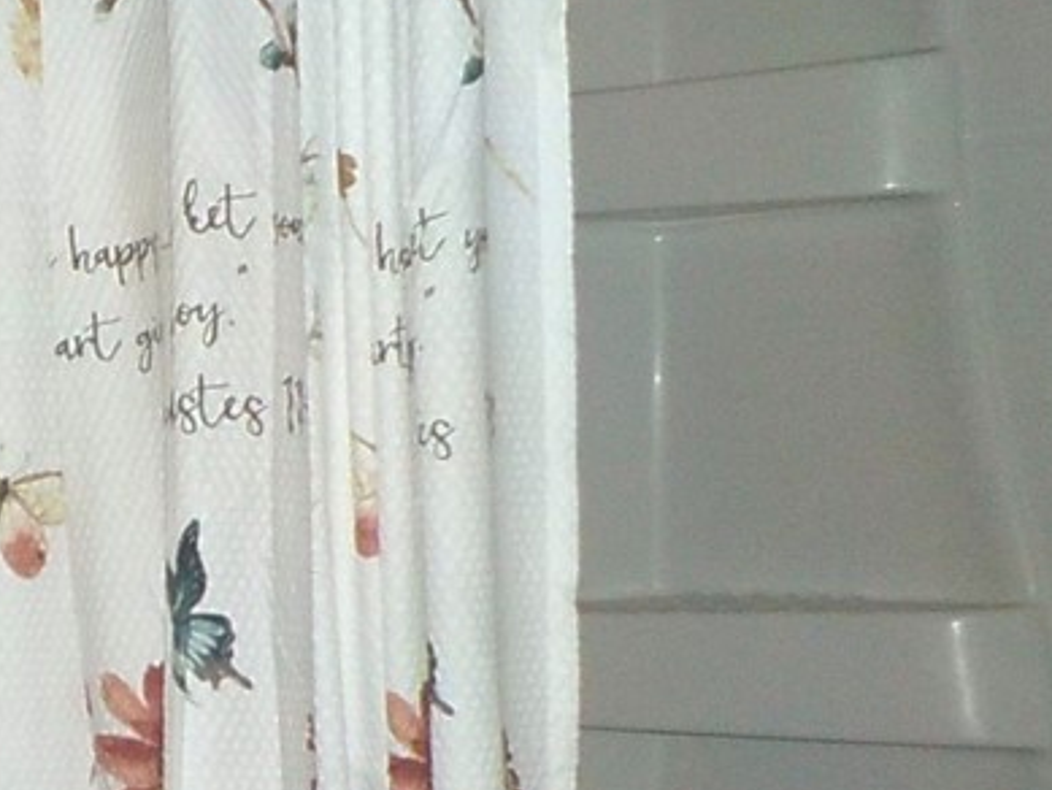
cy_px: 744
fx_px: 2402
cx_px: -216
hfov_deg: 22.7
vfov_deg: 18.3
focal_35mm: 79
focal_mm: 4.1
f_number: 3.3
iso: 200
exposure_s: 1/30
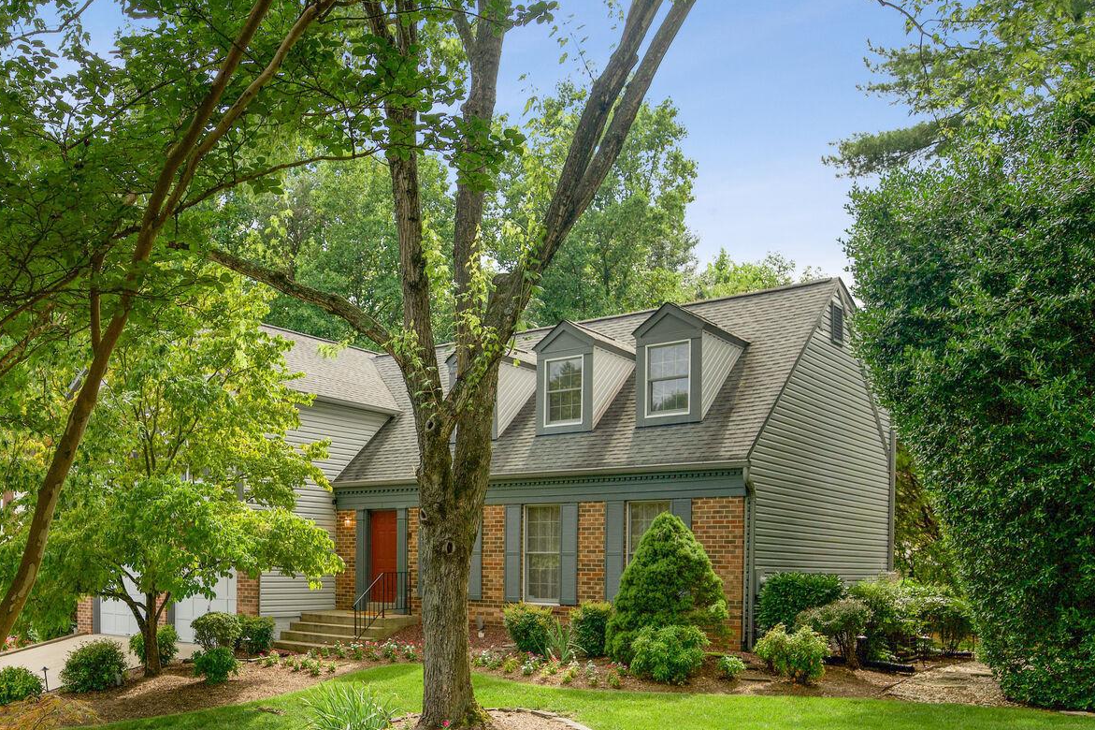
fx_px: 965
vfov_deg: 40.4
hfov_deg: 57.1
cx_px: 317
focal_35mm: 32
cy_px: 535
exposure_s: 1/640
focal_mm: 21.5
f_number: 5.6
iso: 200
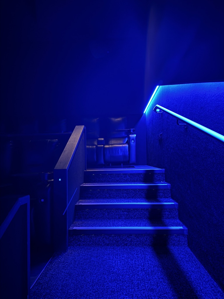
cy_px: 150
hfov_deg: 56.8
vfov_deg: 71.6
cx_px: 112
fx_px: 207
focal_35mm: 24
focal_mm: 6.76
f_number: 1.78
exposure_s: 1/9
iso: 1250
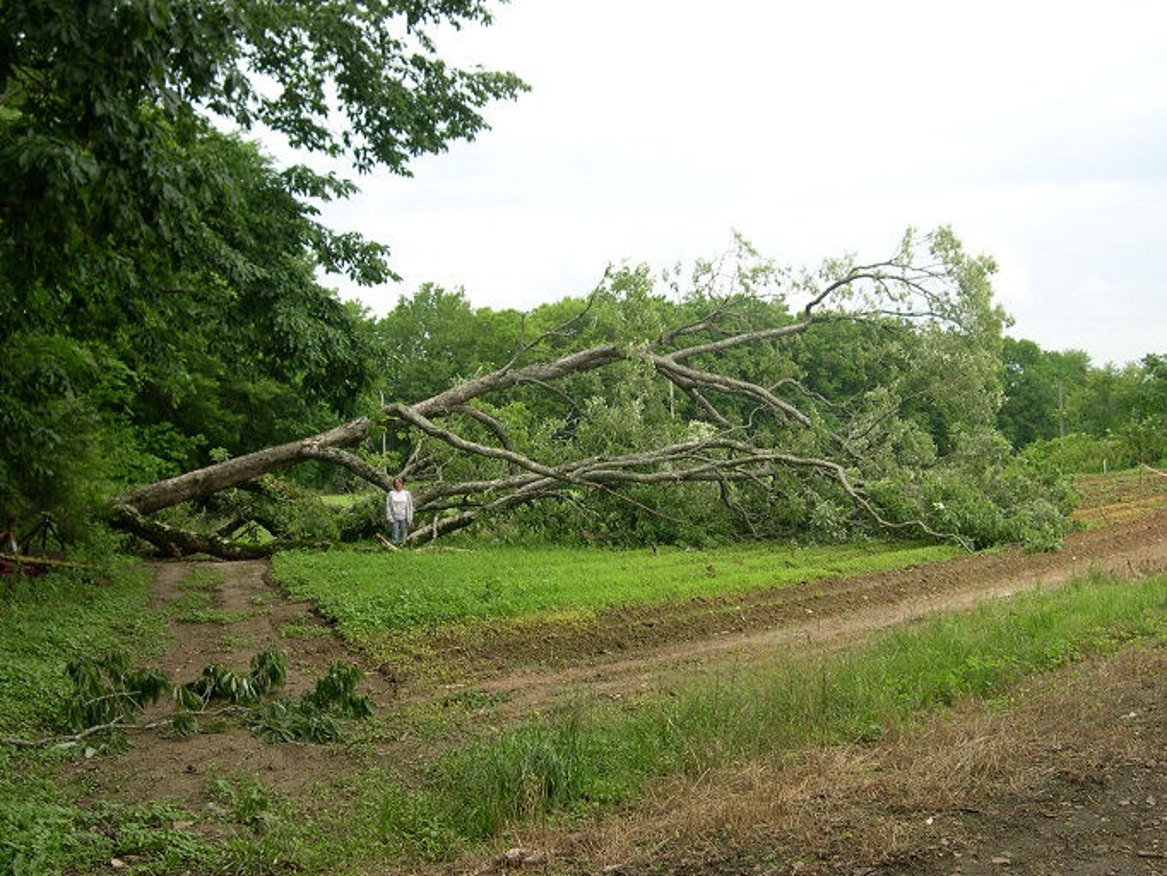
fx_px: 1282
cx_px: 584
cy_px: 438
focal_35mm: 38
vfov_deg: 37.7
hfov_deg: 49.0
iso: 100
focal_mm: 8
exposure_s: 1/297
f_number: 2.8
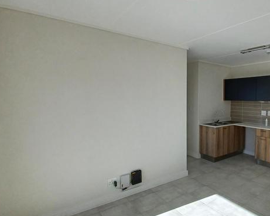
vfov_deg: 63.1
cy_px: 114
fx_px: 176
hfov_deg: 69.4
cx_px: 207
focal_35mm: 22
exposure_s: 1/869
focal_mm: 1.42
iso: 40
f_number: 2.2
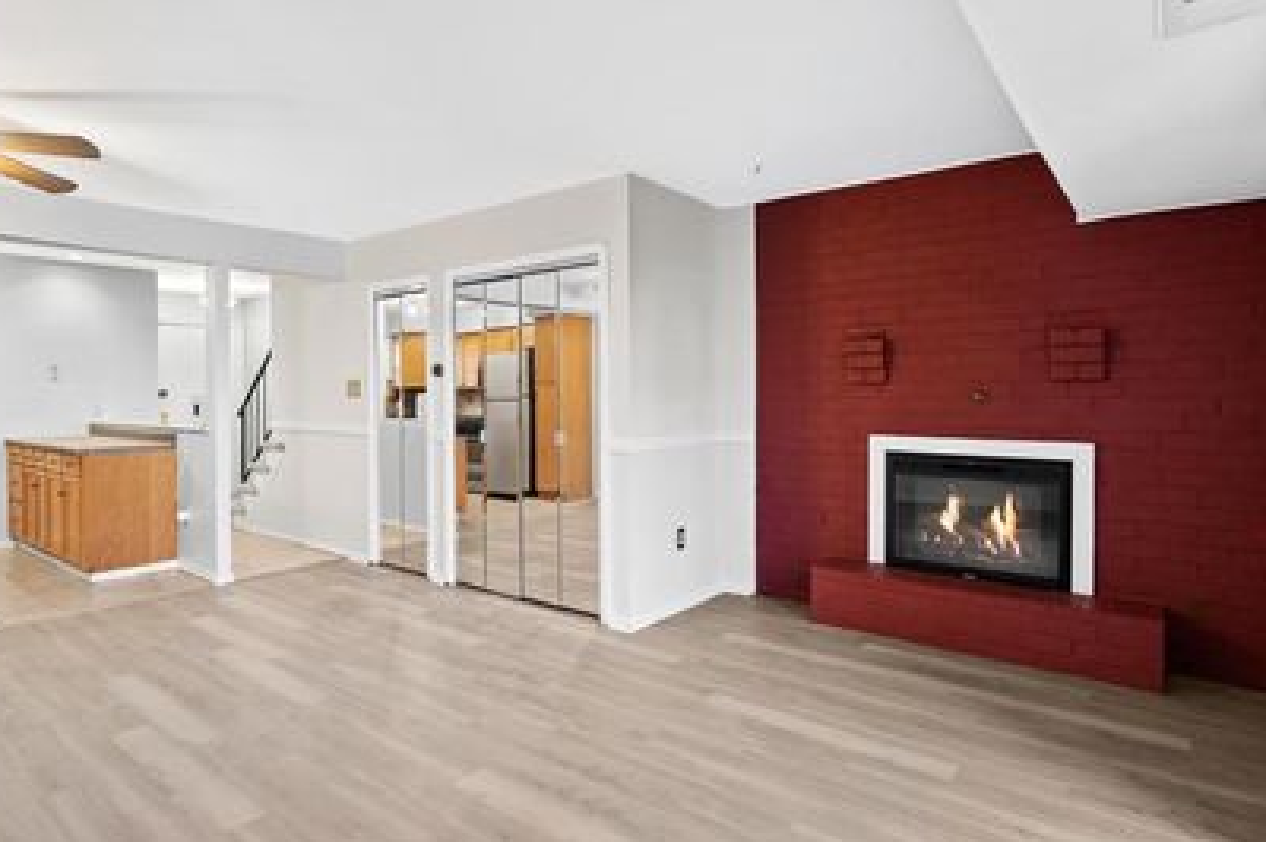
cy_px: 375
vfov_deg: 61.7
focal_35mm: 20
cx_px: 544
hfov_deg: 83.5
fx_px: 703
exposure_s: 1/6
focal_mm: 16
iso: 250
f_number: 4
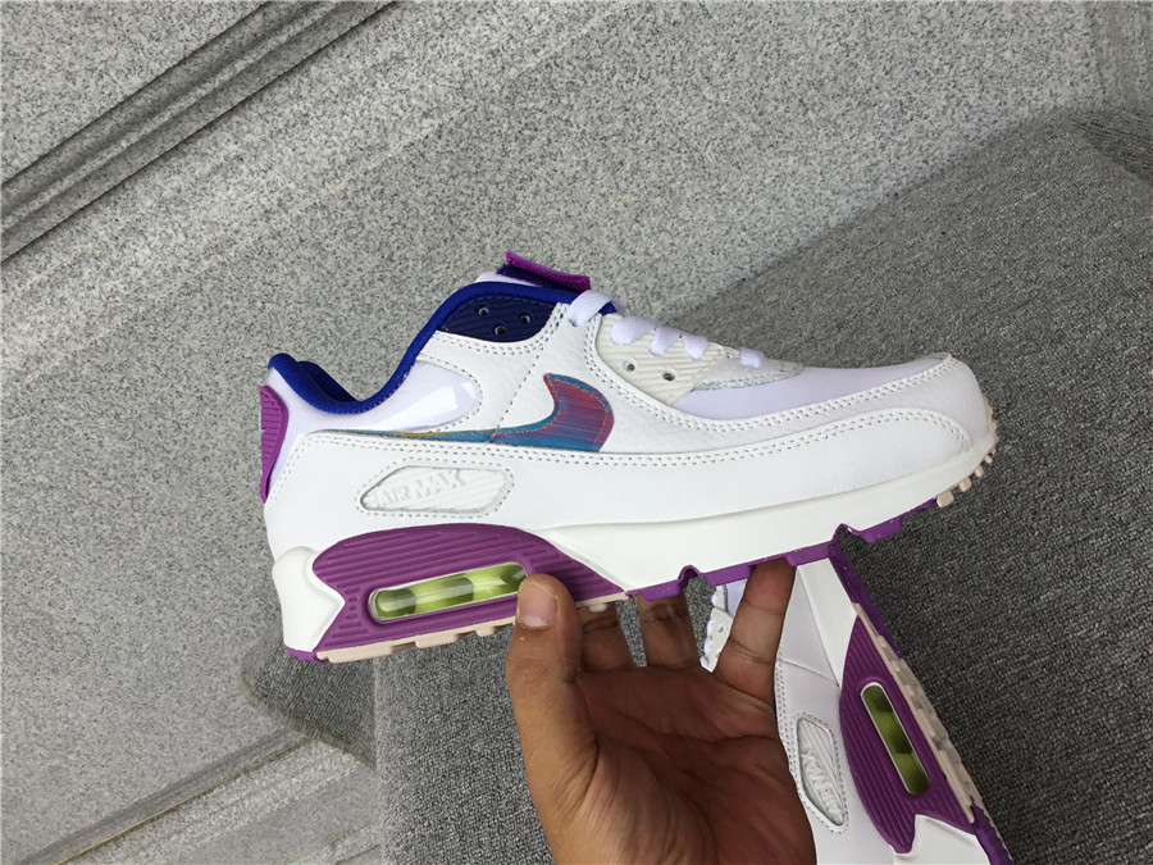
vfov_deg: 45.4
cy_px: 432
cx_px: 576
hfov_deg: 58.4
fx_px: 1033
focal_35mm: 31
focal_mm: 3.3
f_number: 2.4
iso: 25
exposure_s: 1/140
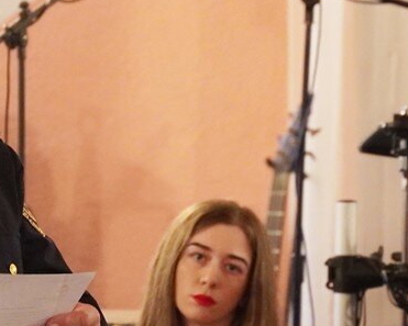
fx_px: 3518
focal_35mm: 291
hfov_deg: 6.6
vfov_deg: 5.3
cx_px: 89
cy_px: 273
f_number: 3.2
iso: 2000
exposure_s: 1/50
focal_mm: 75
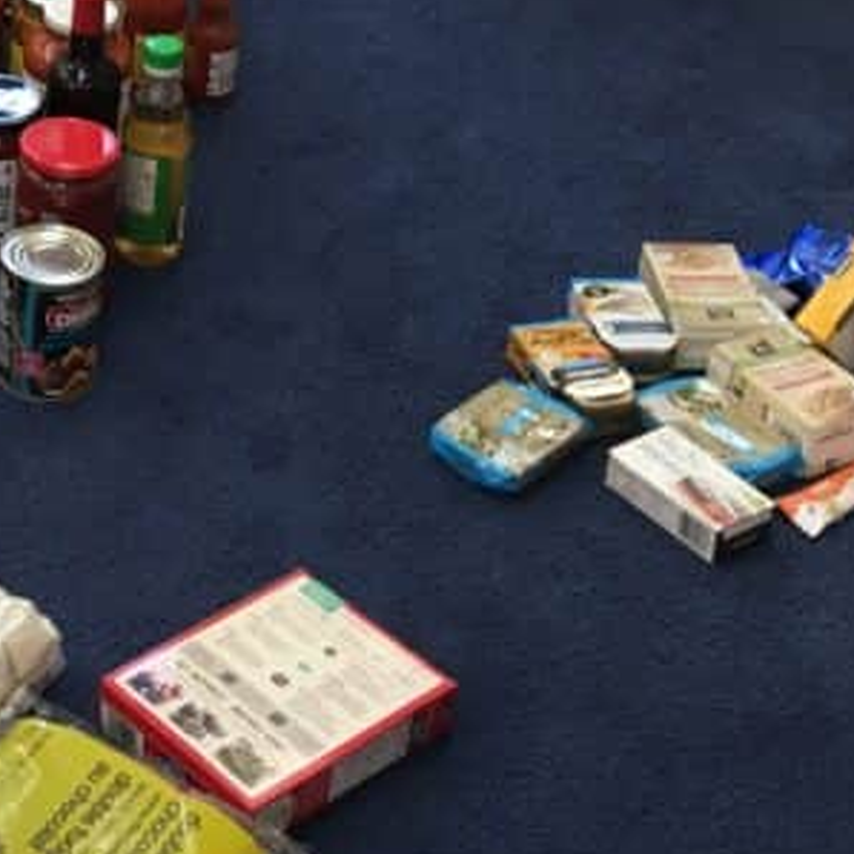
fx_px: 2456
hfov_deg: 18.8
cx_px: -138
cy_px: -206
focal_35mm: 88
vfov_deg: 18.5
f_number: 2.2
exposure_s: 1/30
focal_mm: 4.15
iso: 64
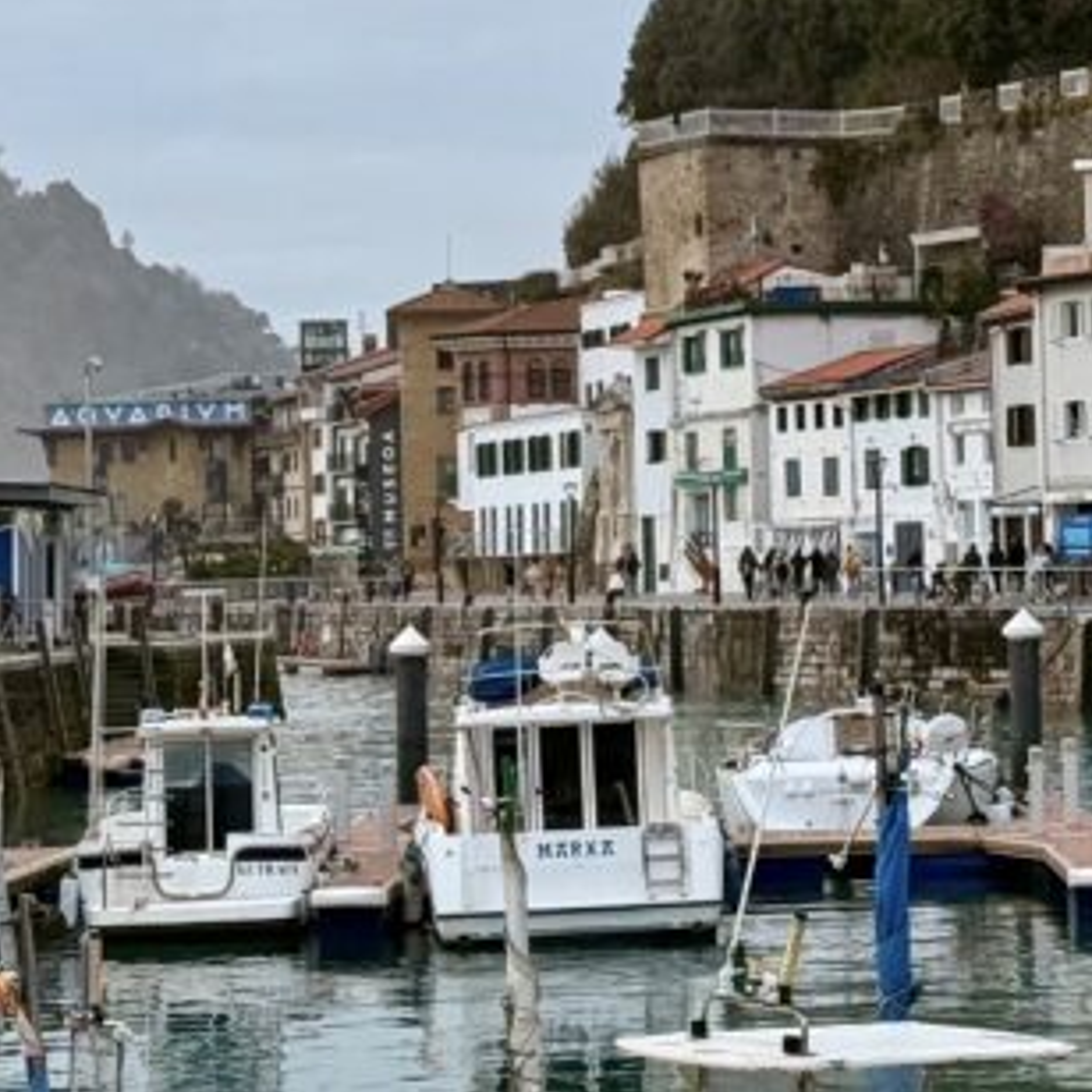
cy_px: 333
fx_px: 5032
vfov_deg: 12.4
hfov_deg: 12.3
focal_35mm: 141
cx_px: 844
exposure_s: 1/1116
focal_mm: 6.76
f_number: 1.78
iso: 64
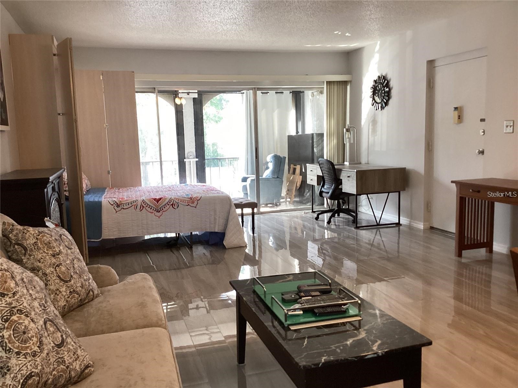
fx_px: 464
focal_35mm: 31
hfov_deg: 58.4
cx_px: 259
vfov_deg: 45.4
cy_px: 194
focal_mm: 3.3
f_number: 2.4
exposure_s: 1/60
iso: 160
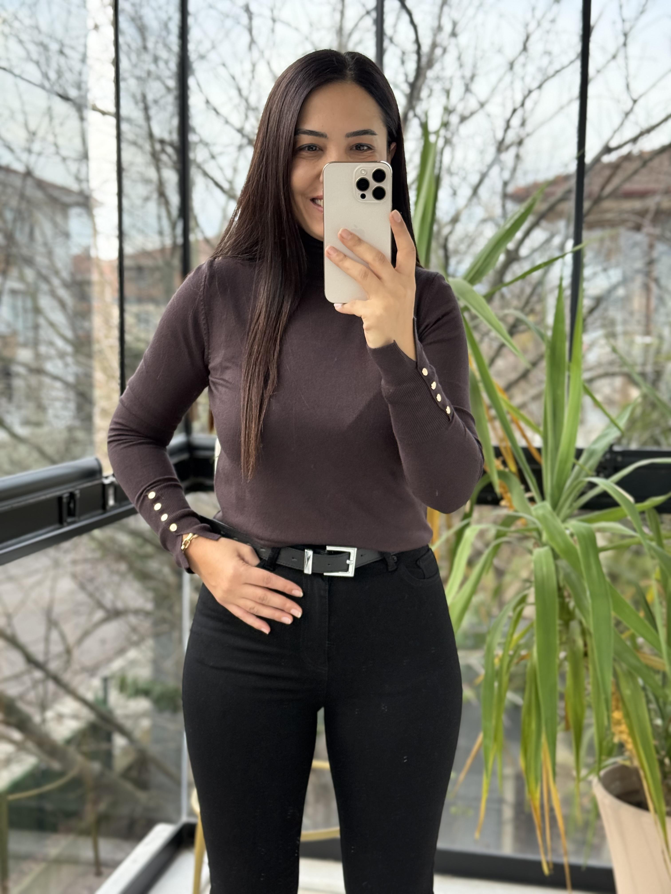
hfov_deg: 30.3
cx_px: 336
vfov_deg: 39.7
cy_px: 447
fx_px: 1241
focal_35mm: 48
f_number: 1.78
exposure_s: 1/243
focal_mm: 6.76
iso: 100
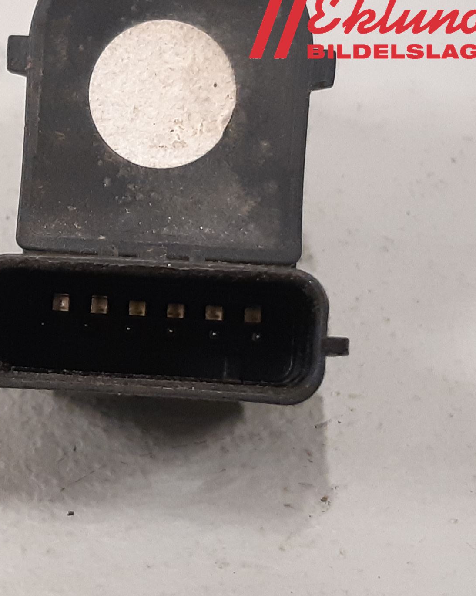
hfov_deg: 37.2
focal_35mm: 38
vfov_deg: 47.9
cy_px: 319
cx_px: 70
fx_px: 669
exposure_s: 1/50
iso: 320
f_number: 1.7
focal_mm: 3.93
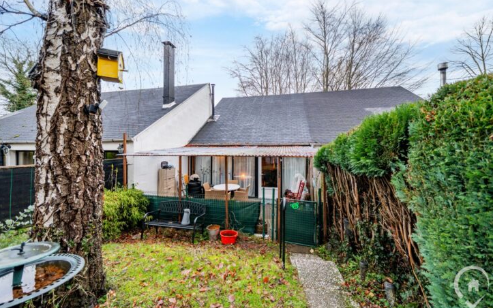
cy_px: 148
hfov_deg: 109.4
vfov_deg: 82.8
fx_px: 175
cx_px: 248
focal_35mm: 13
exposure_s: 1/125
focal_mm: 12
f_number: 4
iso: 400
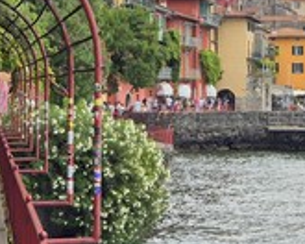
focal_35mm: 105
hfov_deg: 18.2
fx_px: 948
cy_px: 28
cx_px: 231
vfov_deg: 14.5
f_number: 1.8
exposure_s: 1/1780
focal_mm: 5.4
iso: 25
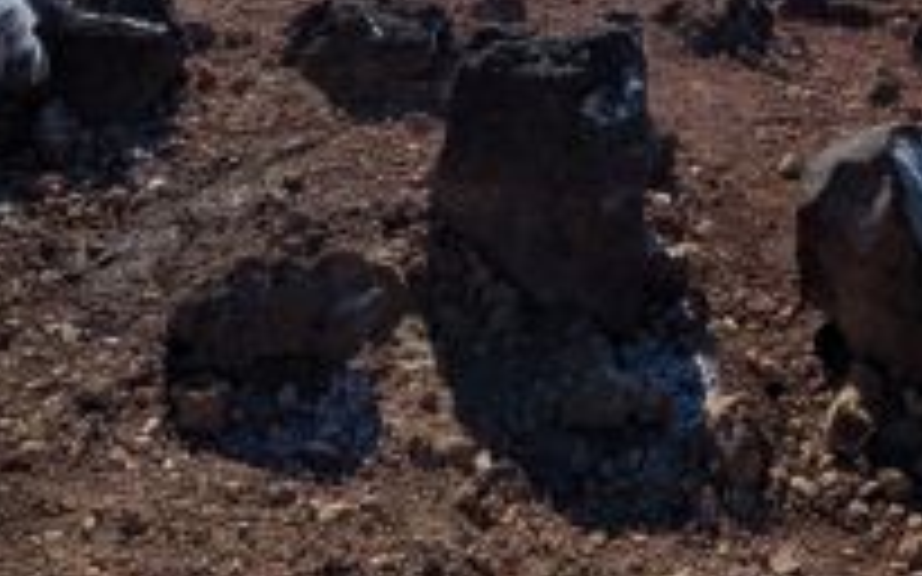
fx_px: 1457
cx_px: 787
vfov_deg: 16.3
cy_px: -628
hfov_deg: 33.7
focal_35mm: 58
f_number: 2.2
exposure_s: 1/4367
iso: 53
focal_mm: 1.83
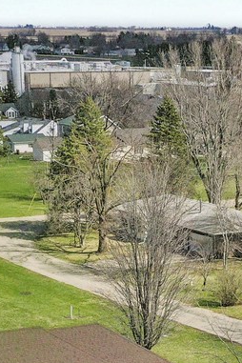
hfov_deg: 11.5
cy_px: 385
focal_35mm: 119
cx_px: 120
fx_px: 1200
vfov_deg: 16.7
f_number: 5
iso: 200
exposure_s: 1/4000
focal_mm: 10.26
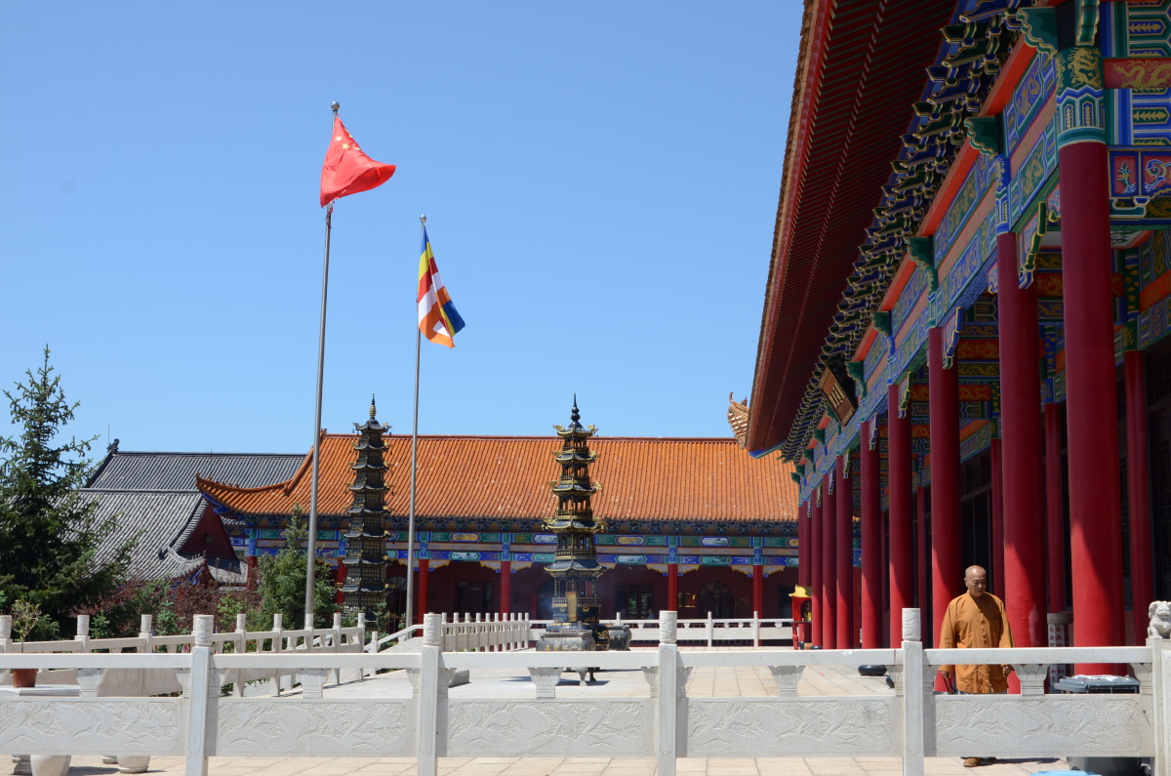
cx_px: 586
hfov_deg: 49.6
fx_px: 1266
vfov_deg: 34.1
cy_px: 388
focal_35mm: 39
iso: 100
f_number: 8
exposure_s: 1/200
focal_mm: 26
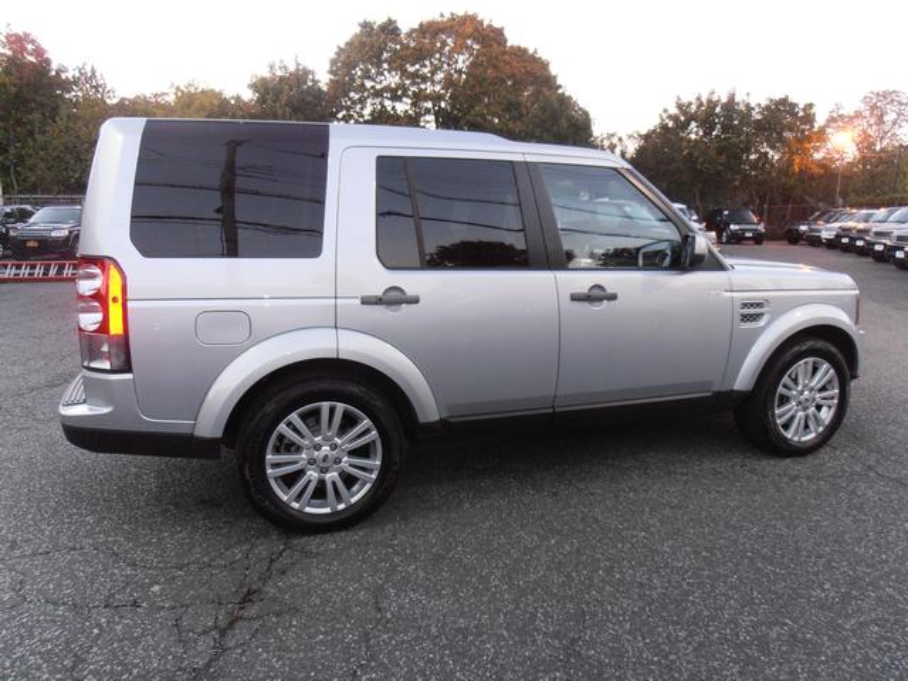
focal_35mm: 27
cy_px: 340
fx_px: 708
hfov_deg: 65.3
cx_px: 454
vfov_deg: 51.4
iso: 125
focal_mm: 4.75
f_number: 3.3
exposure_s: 1/30
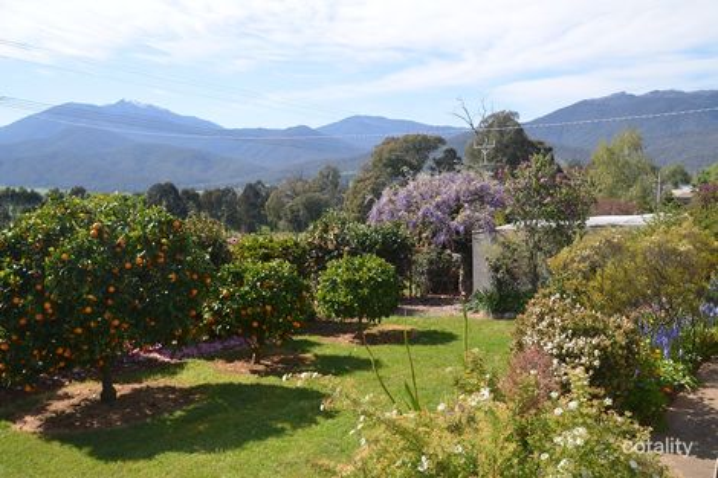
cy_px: 239
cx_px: 359
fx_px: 598
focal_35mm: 30
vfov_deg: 43.6
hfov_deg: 61.9
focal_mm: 20
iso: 100
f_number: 7.1
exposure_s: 1/250
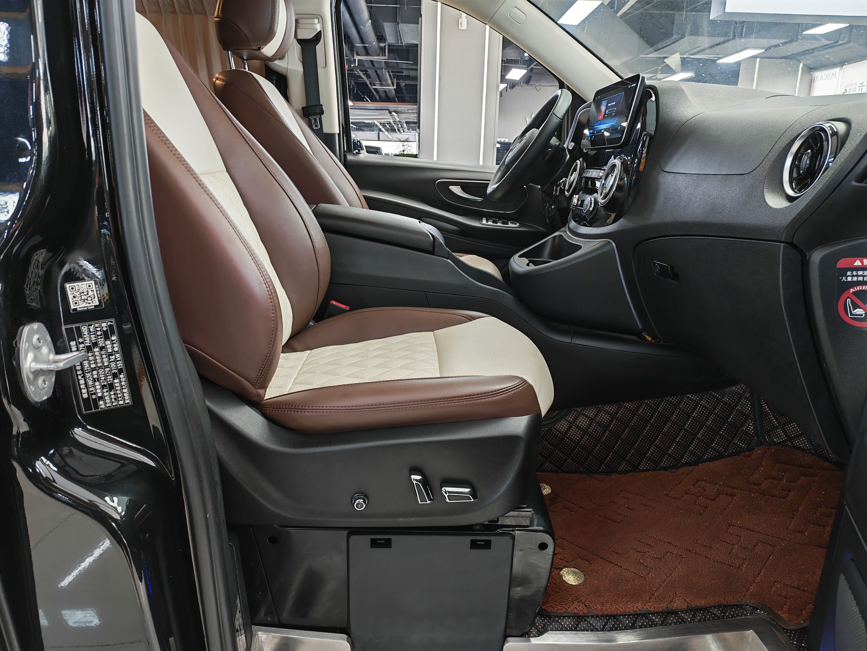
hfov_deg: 71.6
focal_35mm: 24
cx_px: 434
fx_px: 601
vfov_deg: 56.8
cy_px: 326
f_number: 1.9
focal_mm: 6.12
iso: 400
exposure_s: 1/50
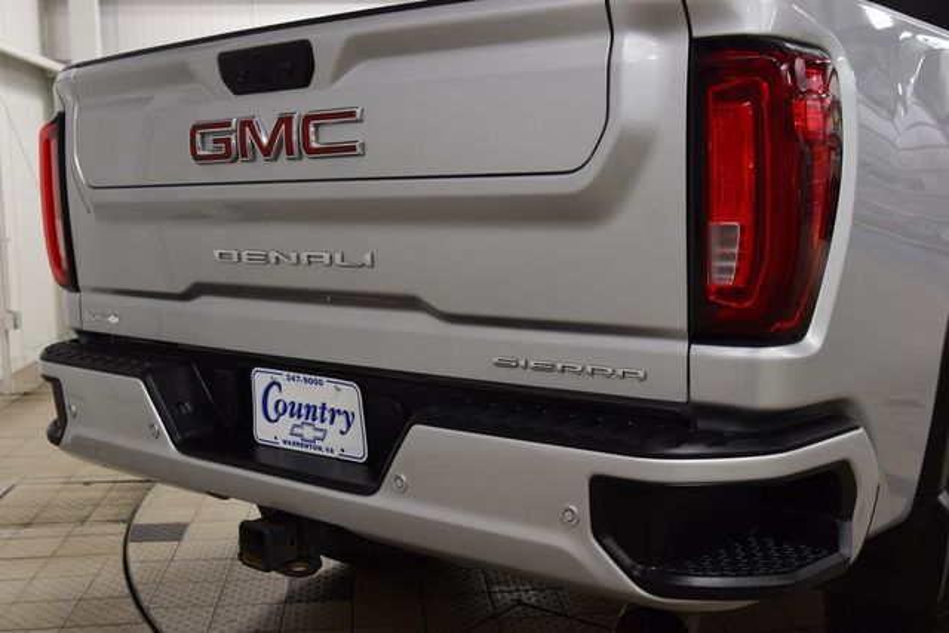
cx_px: 474
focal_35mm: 40
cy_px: 316
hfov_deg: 47.9
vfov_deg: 33.0
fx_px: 1068
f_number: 6.3
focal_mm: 27
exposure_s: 1/15
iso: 400
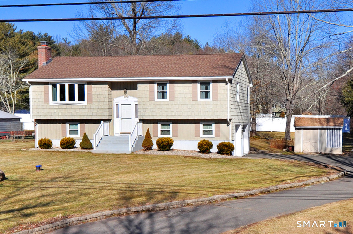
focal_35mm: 30
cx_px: 176
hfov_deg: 62.0
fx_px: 294
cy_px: 117
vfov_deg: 43.5
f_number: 8
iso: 250
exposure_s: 1/1000
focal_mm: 20
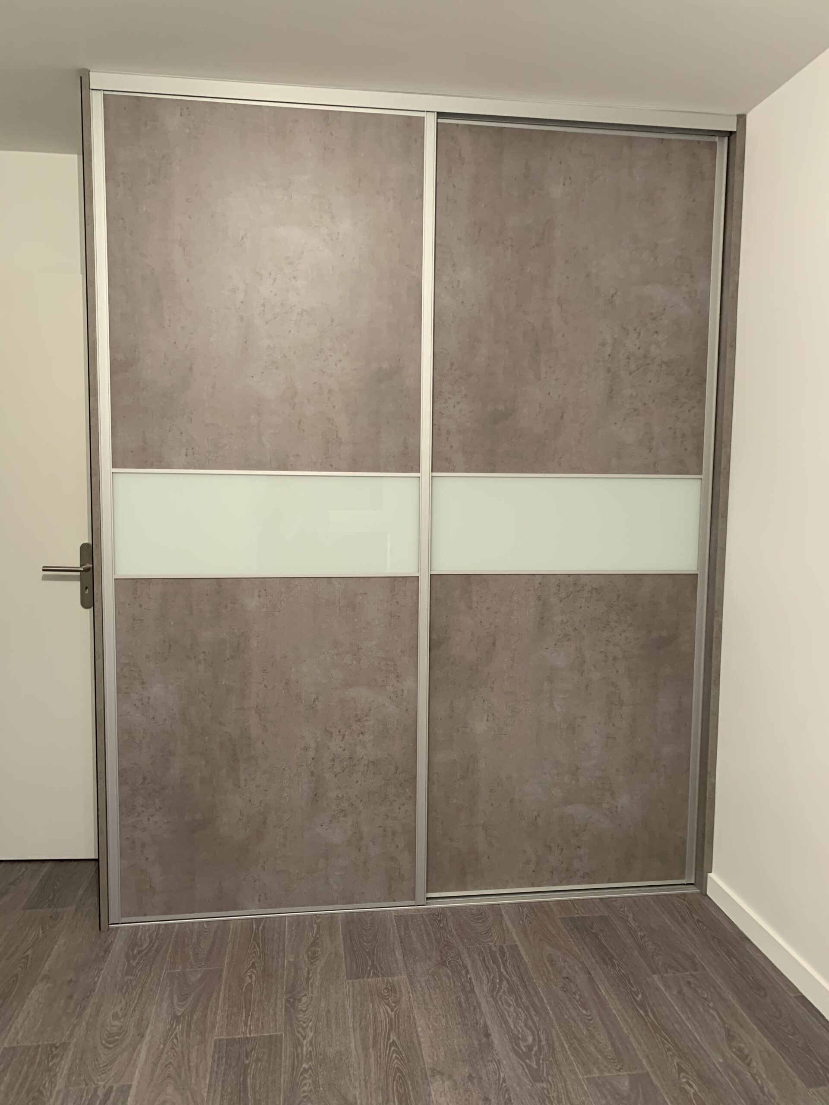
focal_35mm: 26
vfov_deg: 67.3
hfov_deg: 53.1
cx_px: 414
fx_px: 830
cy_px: 552
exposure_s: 1/50
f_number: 1.8
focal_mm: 4.25
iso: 160
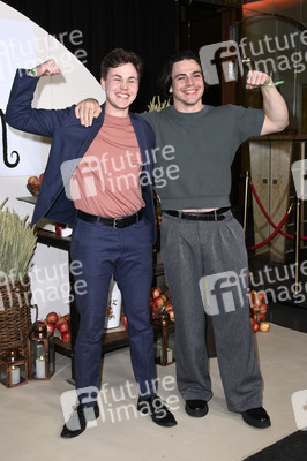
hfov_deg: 30.5
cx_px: 154
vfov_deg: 44.5
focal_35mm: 44
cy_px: 230
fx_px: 564
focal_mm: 44
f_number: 5
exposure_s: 1/250
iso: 640
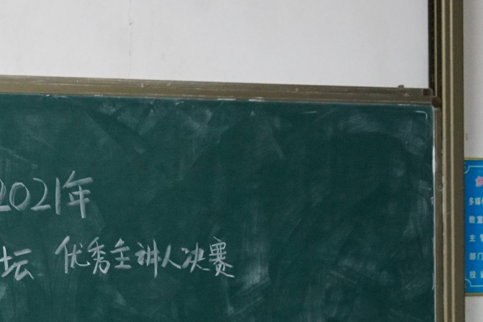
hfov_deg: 12.4
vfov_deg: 8.1
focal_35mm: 163
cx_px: -16
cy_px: 594
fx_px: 2187
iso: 6400
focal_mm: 33
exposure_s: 1/200
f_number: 4.5
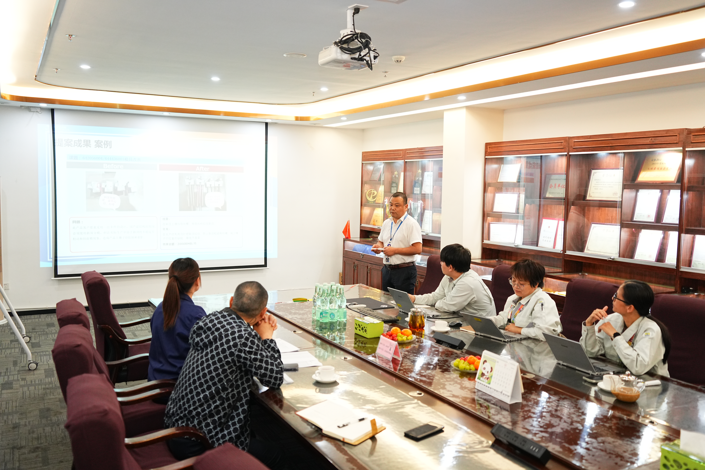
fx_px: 627
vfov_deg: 41.1
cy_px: 235
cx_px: 352
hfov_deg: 58.7
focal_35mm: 32
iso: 2000
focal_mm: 32
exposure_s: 1/125
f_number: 3.5
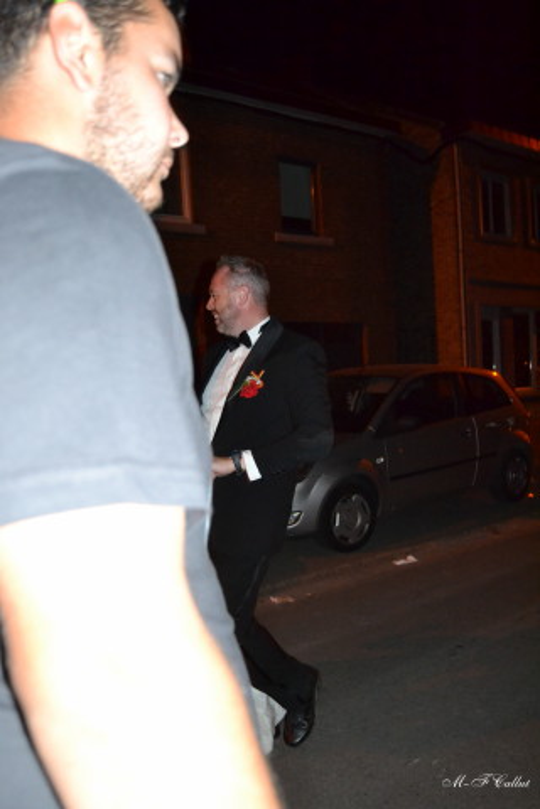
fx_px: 675
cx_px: 270
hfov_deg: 43.6
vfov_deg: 61.9
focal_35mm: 30
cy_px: 404
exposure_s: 1/60
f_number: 3.5
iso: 3200
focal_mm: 20
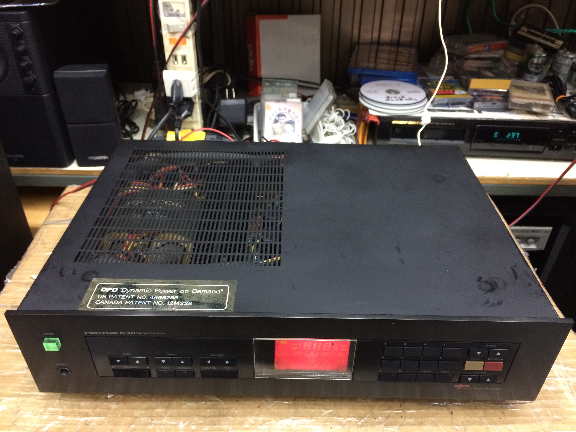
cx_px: 288
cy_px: 216
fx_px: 483
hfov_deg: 61.7
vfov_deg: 48.2
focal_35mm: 29
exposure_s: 1/33
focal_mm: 4.15
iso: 320
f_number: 2.2
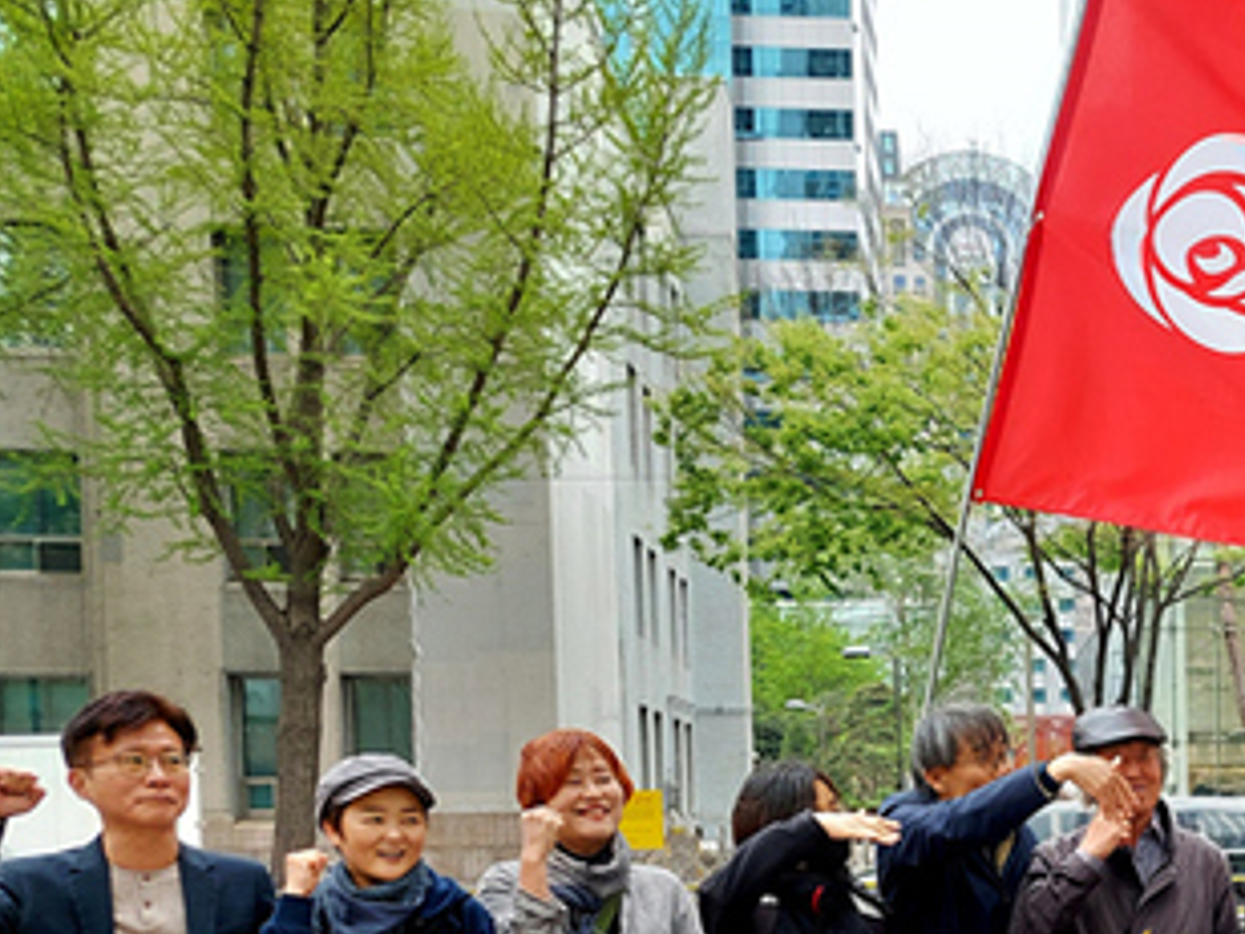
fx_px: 1870
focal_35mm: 52
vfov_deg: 26.8
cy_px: 885
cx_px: 1221
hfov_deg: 33.9
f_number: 1.8
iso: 40
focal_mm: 5.23
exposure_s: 1/129
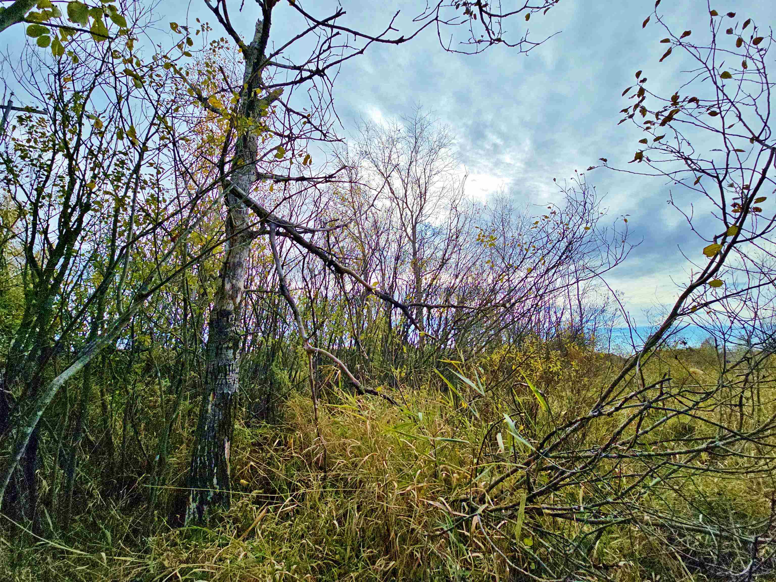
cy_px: 291
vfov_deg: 89.9
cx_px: 388
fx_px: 291
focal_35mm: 13
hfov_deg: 106.2
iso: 50
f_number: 2.2
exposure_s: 1/3618
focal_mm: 2.2
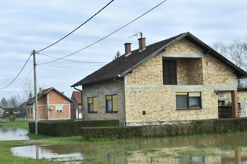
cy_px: 95
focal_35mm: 59
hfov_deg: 33.9
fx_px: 405
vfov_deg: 23.0
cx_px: 109
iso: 640
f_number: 11
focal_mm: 34
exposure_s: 1/500
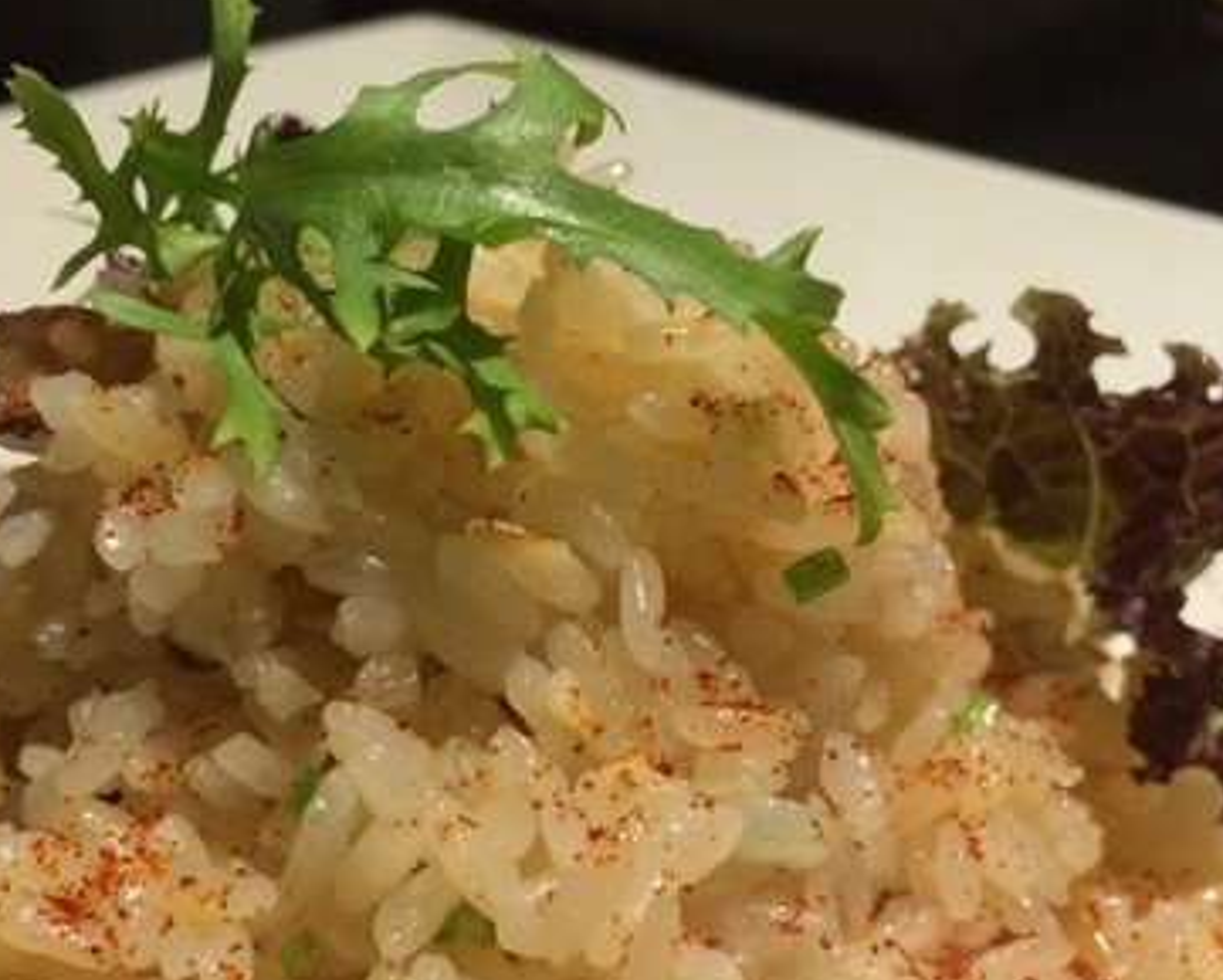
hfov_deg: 39.5
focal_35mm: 47
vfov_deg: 31.9
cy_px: 627
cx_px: 593
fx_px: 1702
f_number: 2.2
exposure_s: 1/30
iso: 250
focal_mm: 4.15
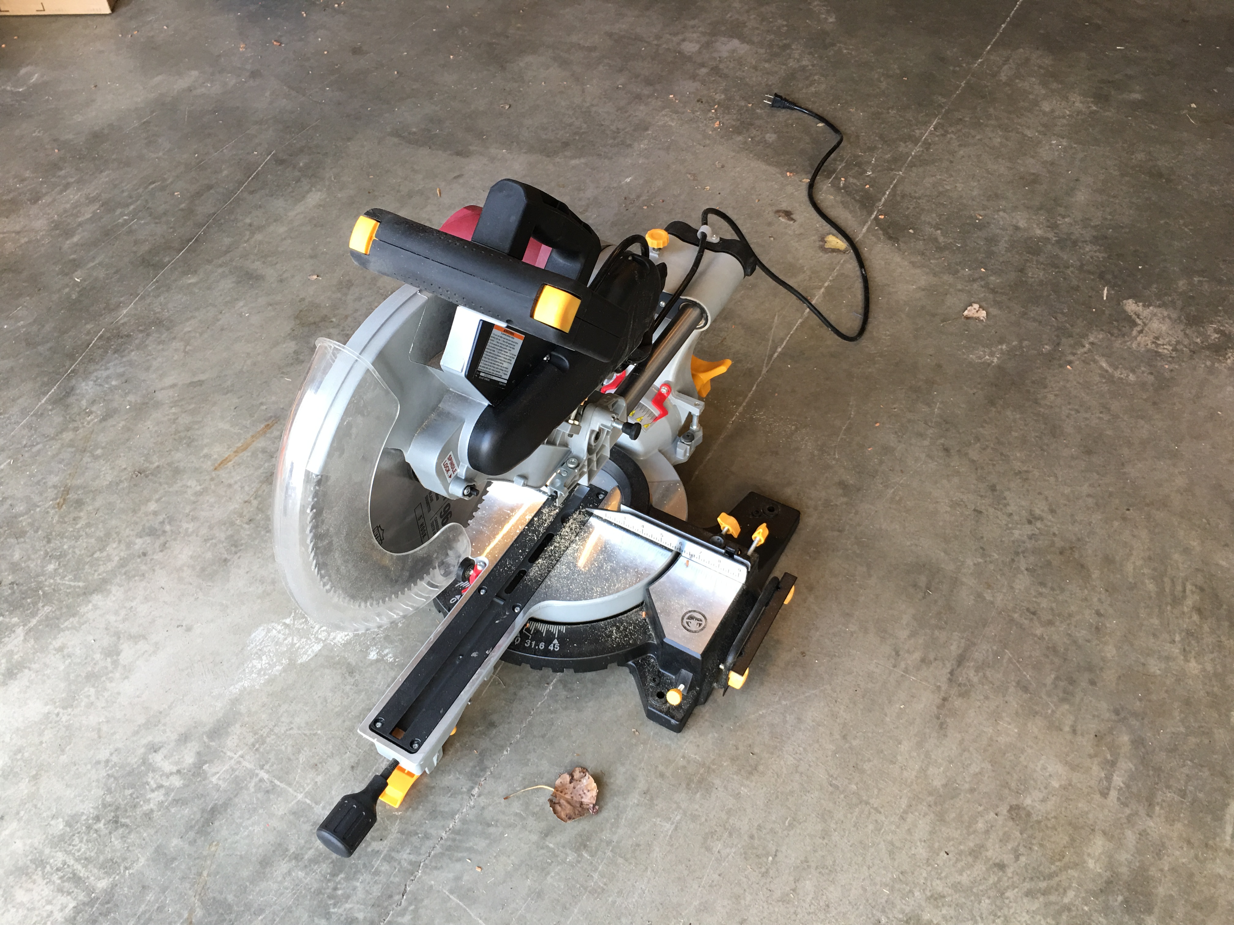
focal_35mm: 29
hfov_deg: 61.7
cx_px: 617
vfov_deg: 48.2
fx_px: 1034
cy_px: 462
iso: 32
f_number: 2.2
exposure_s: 1/30
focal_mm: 4.15
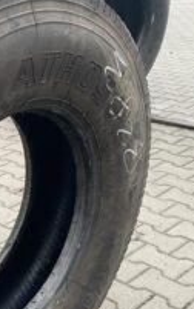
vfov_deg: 34.1
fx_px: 498
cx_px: -68
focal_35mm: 59
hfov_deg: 20.0
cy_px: 211
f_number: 1.8
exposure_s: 1/60
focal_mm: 4.25
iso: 160
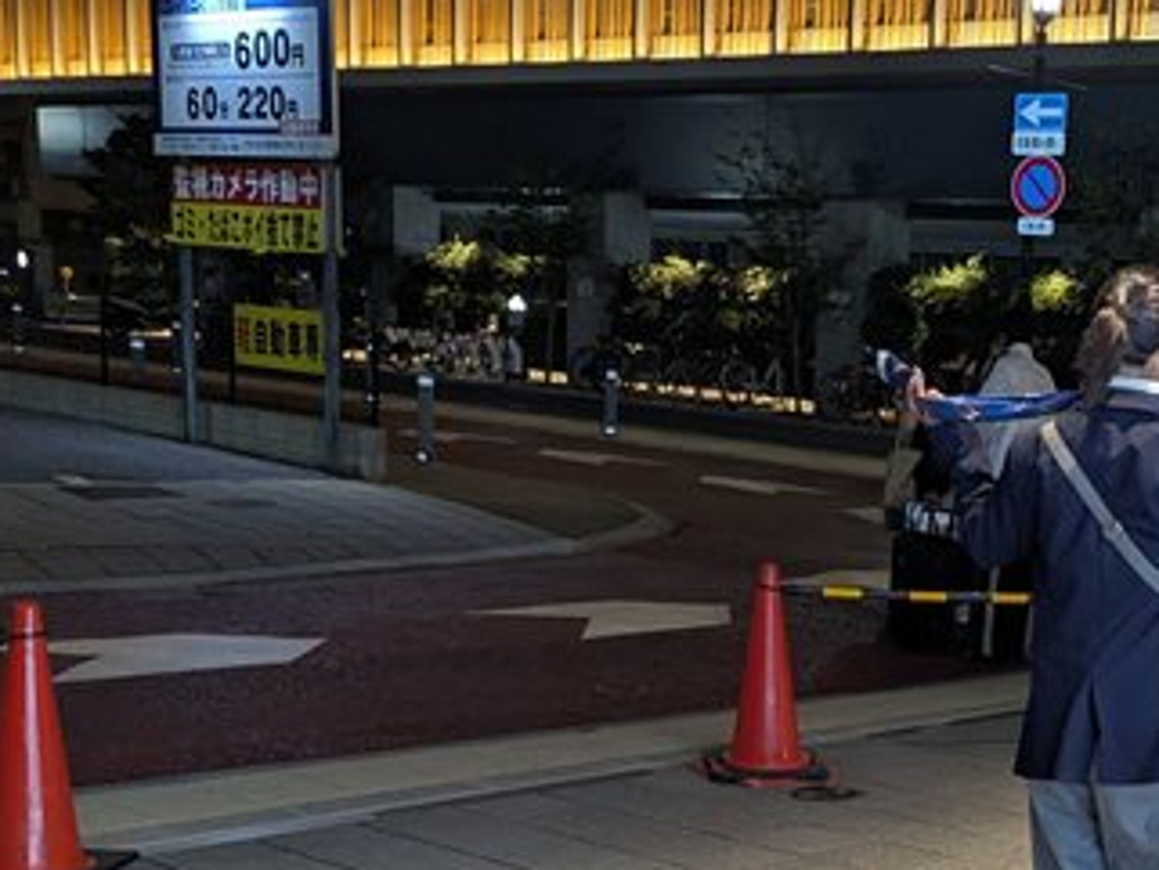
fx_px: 1943
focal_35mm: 58
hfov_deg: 31.5
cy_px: 744
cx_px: 1071
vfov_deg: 24.7
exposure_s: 1/120
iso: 509
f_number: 1.85
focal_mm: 6.81
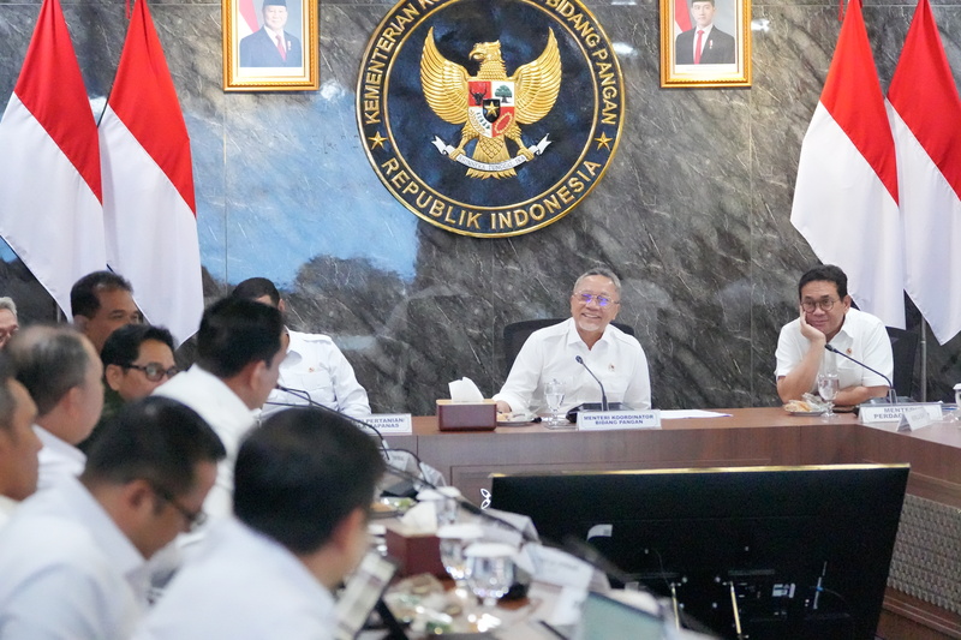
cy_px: 320
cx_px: 480
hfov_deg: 19.5
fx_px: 2802
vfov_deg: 13.0
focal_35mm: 105
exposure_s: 1/1250
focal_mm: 70
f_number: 2.8
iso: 20000
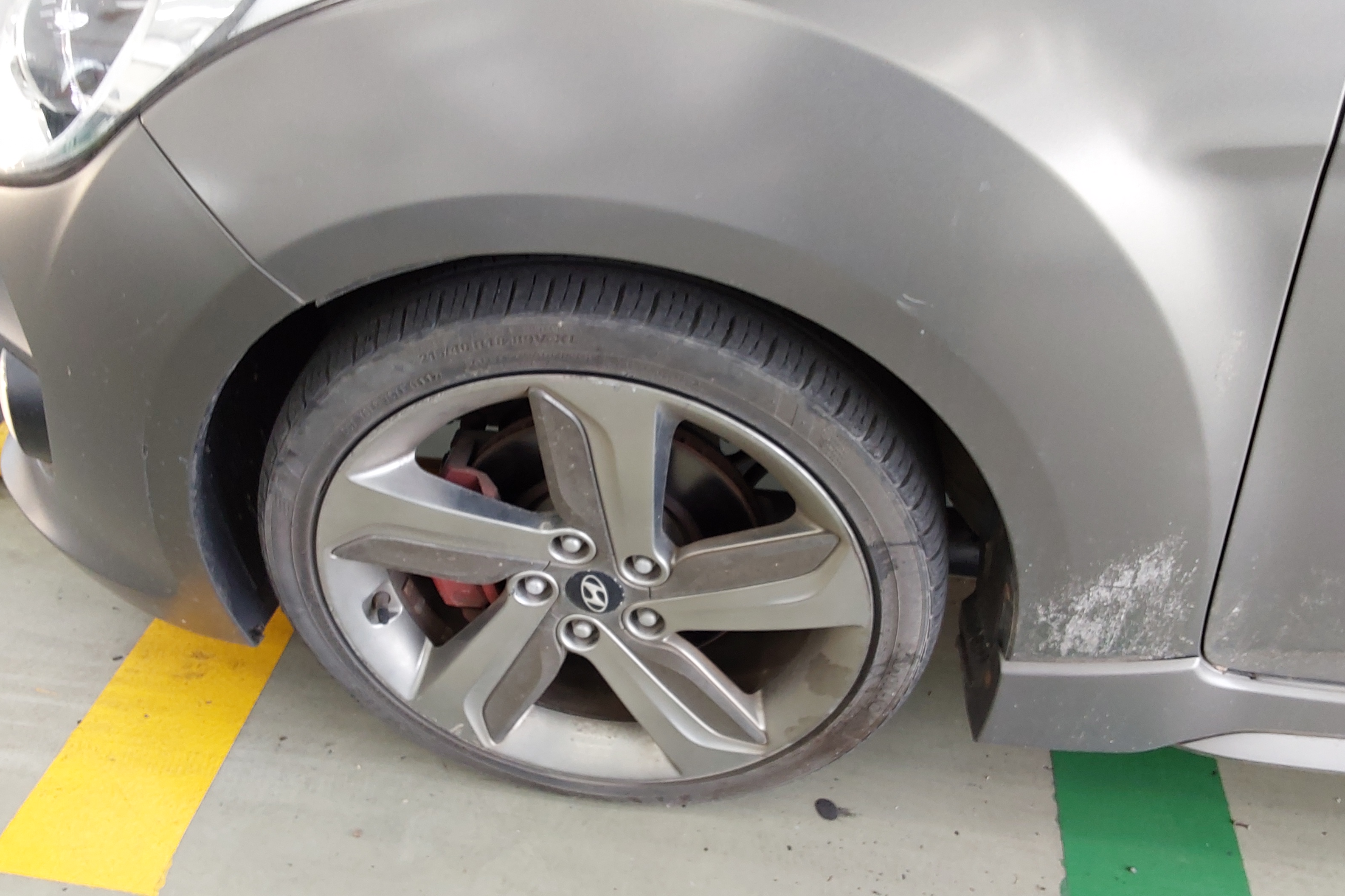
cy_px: 501
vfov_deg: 43.5
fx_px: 1121
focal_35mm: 30
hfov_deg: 61.9
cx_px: 663
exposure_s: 1/60
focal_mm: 2.91
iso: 64
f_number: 1.9
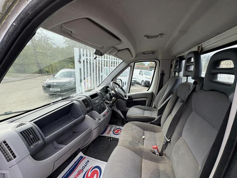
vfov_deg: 81.7
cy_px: 93
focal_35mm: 15
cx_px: 125
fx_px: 103
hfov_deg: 98.1
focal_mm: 2.22
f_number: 2.2
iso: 64
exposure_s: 1/245
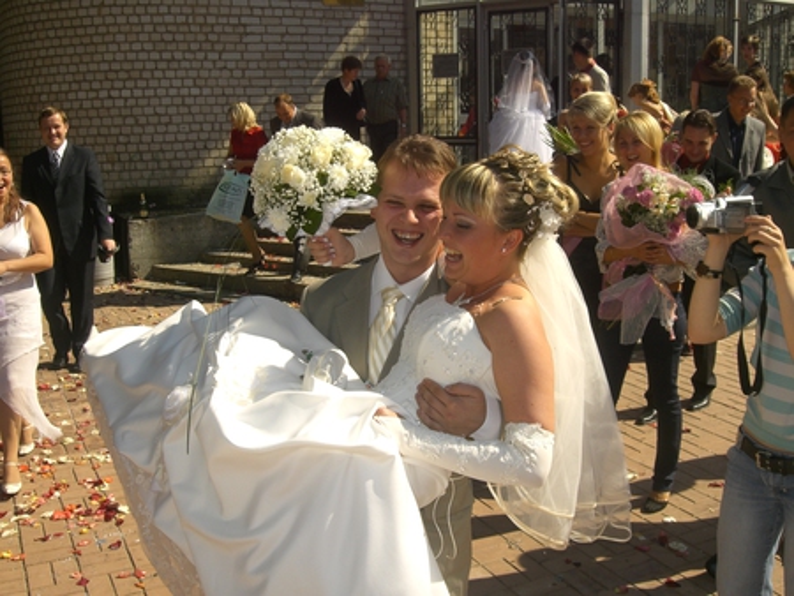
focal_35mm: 38
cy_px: 298
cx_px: 397
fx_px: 872
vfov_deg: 37.8
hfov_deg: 49.0
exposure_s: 1/800
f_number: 4.4
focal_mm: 6.3
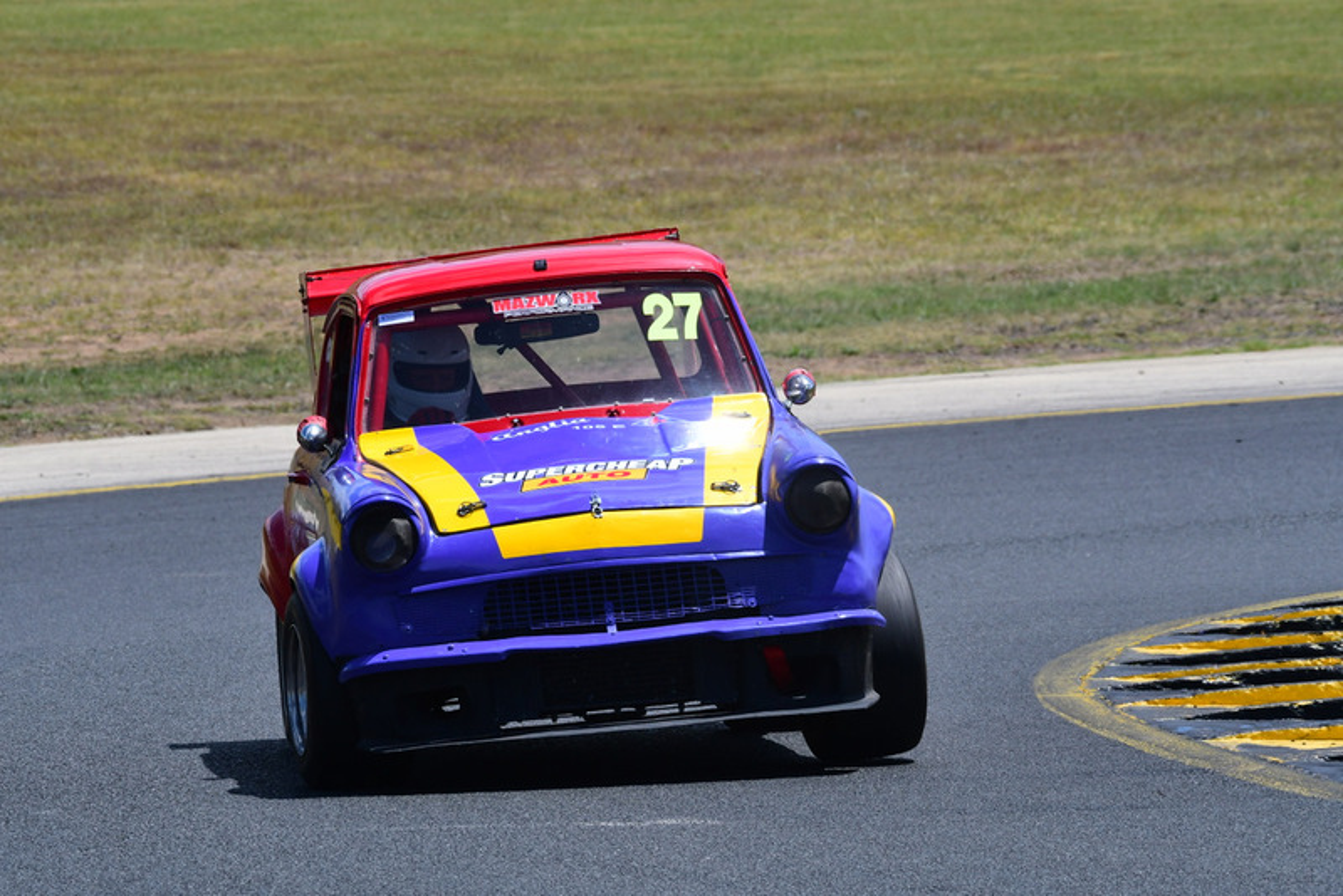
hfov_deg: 4.2
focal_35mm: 495
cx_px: 672
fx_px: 18472
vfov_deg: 2.8
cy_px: 448
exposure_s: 1/640
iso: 320
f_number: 11
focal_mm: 330
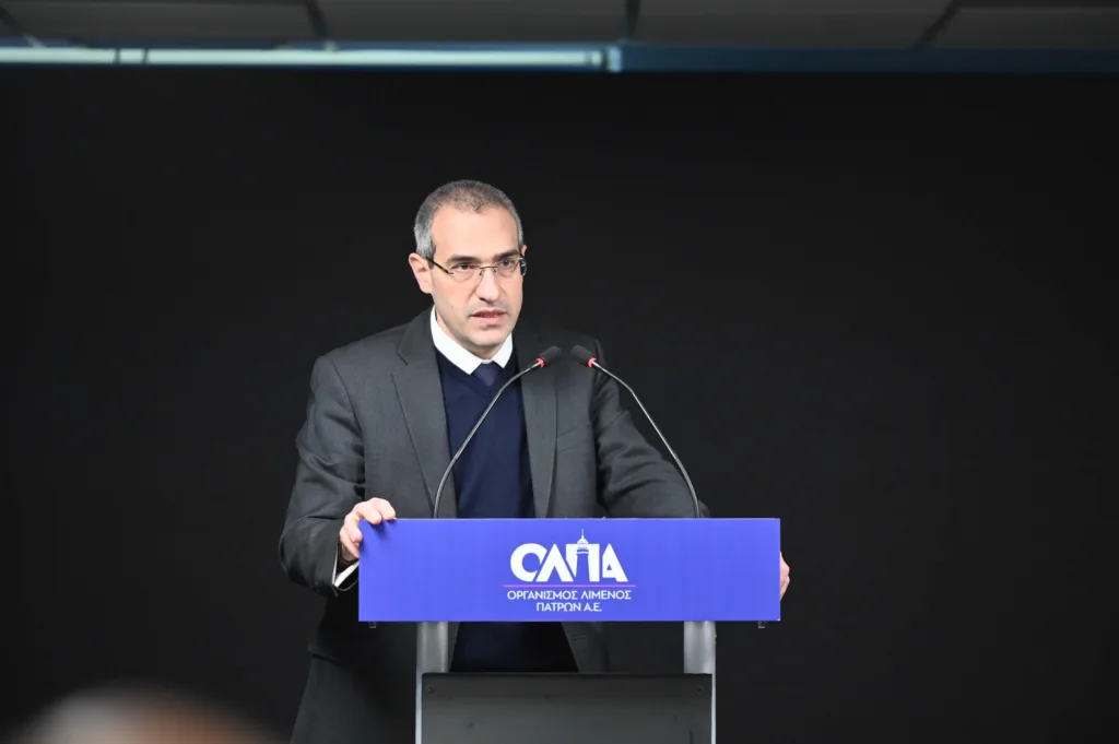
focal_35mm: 200
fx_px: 6212
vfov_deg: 6.9
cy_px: 372
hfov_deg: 10.3
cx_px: 560
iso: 2500
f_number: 2.8
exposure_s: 1/200
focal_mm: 200
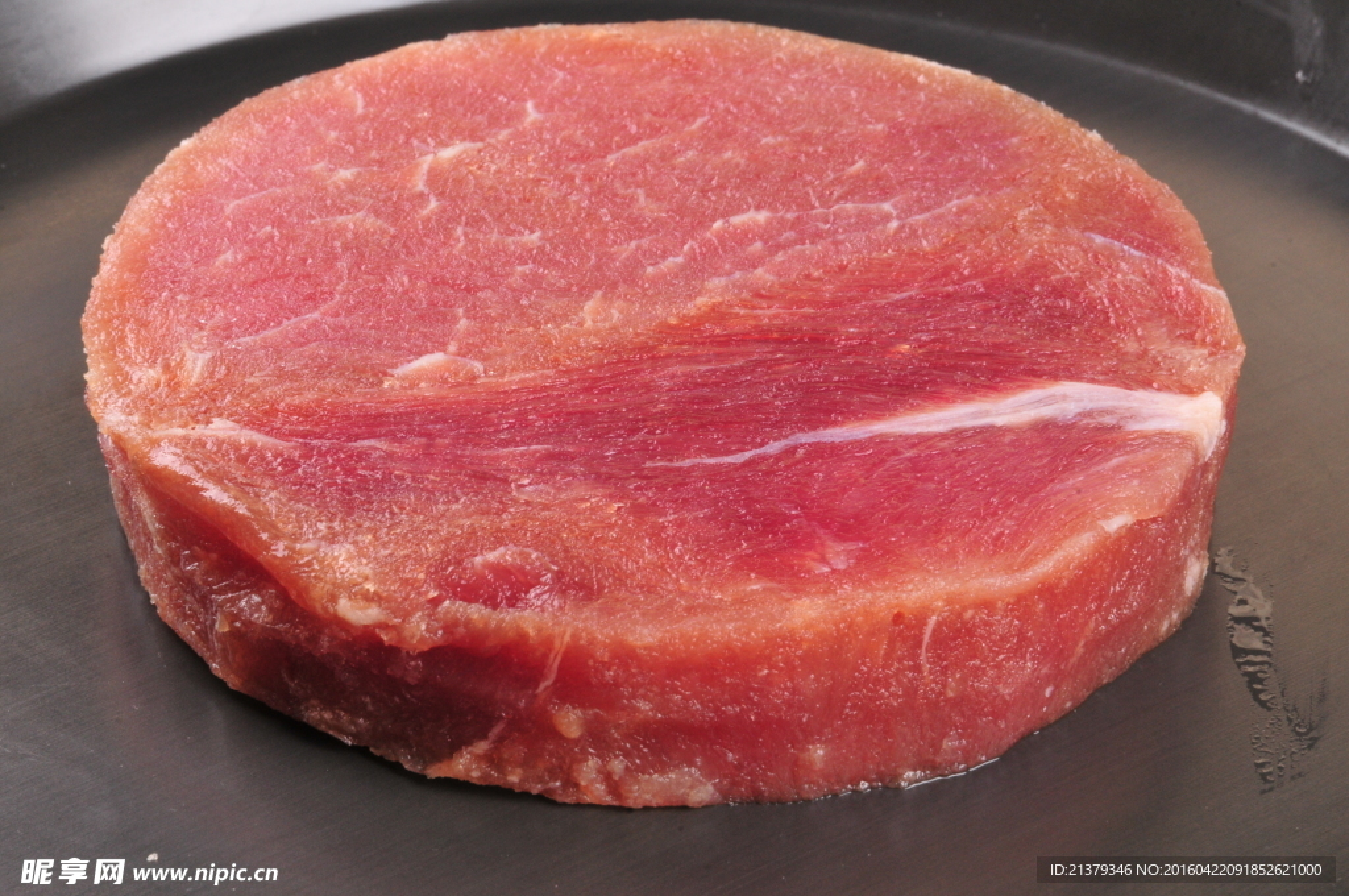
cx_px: 674
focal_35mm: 180
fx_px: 6736
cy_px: 448
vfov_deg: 7.6
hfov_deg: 11.4
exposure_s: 1/125
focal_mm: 120
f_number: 29
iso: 500
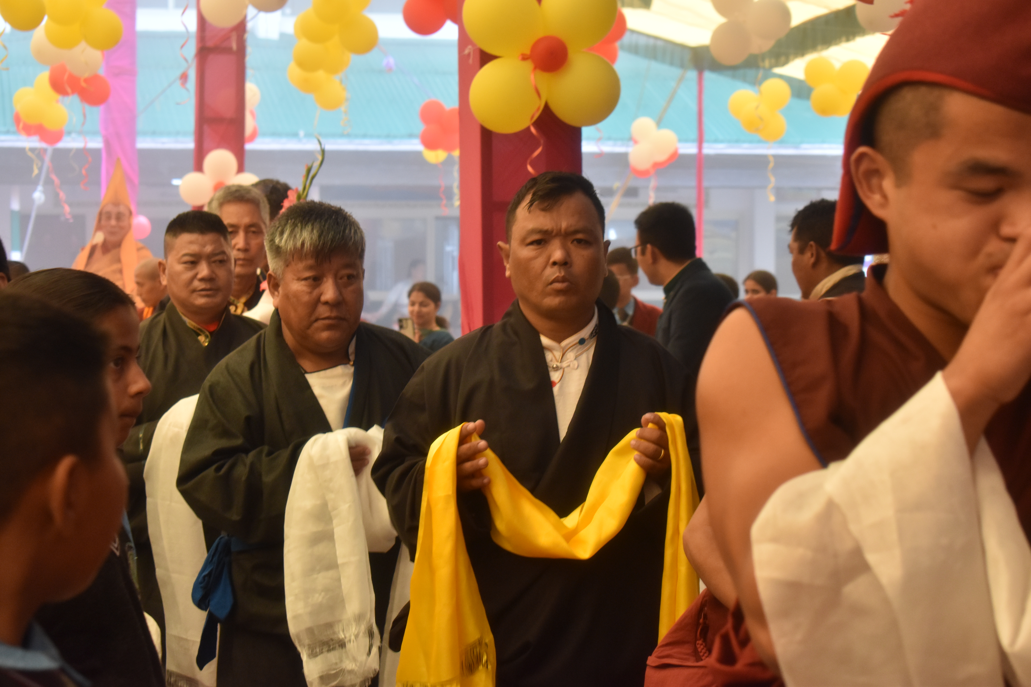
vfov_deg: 16.6
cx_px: 516
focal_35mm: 82
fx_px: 2363
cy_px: 344
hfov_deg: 24.6
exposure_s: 1/125
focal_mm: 55
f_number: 5.6
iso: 1000
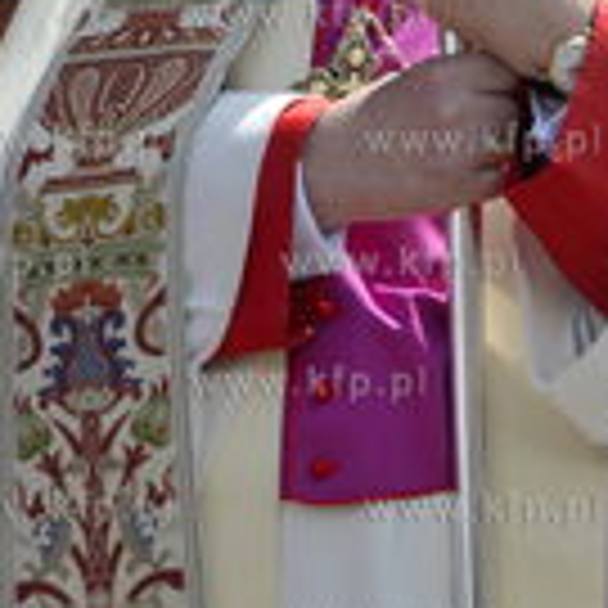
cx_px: 338
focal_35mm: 753
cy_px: -234
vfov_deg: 2.3
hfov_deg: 2.3
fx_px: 14963
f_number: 10
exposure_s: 1/125
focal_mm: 200
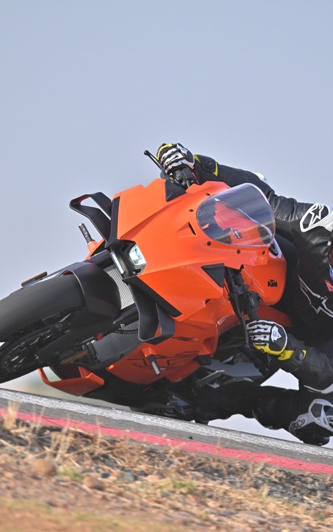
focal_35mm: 767
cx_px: 177
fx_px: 11132
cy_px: 266
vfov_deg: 2.7
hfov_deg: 1.7
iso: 1000
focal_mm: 500
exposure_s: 1/2000
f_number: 7.1
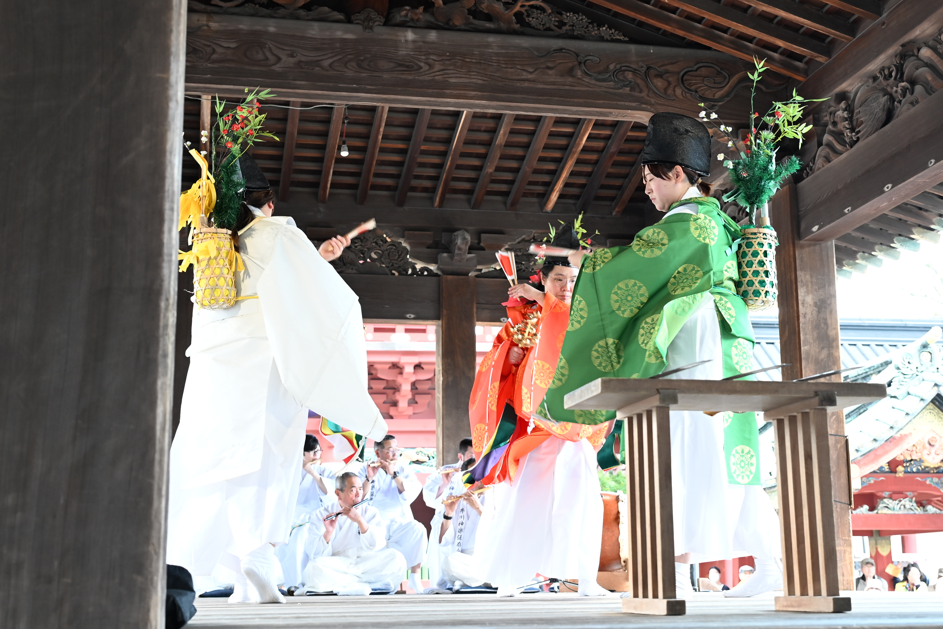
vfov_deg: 27.5
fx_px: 1283
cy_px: 314
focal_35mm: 49
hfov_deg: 40.3
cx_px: 472
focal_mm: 33
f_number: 4
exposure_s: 1/125
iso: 800
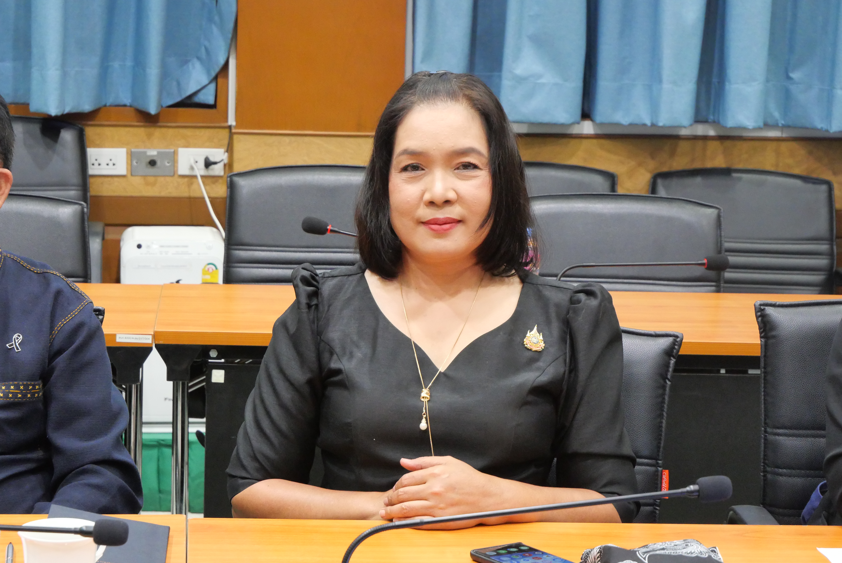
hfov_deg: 21.0
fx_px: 2270
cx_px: 421
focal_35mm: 97
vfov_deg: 14.1
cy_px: 282
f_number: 5.6
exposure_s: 1/40
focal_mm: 47
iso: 3200
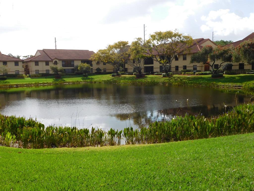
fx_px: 264
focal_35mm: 36
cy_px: 96
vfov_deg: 39.7
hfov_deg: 51.4
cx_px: 127
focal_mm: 6.3
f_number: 3.5
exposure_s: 1/1250
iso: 125
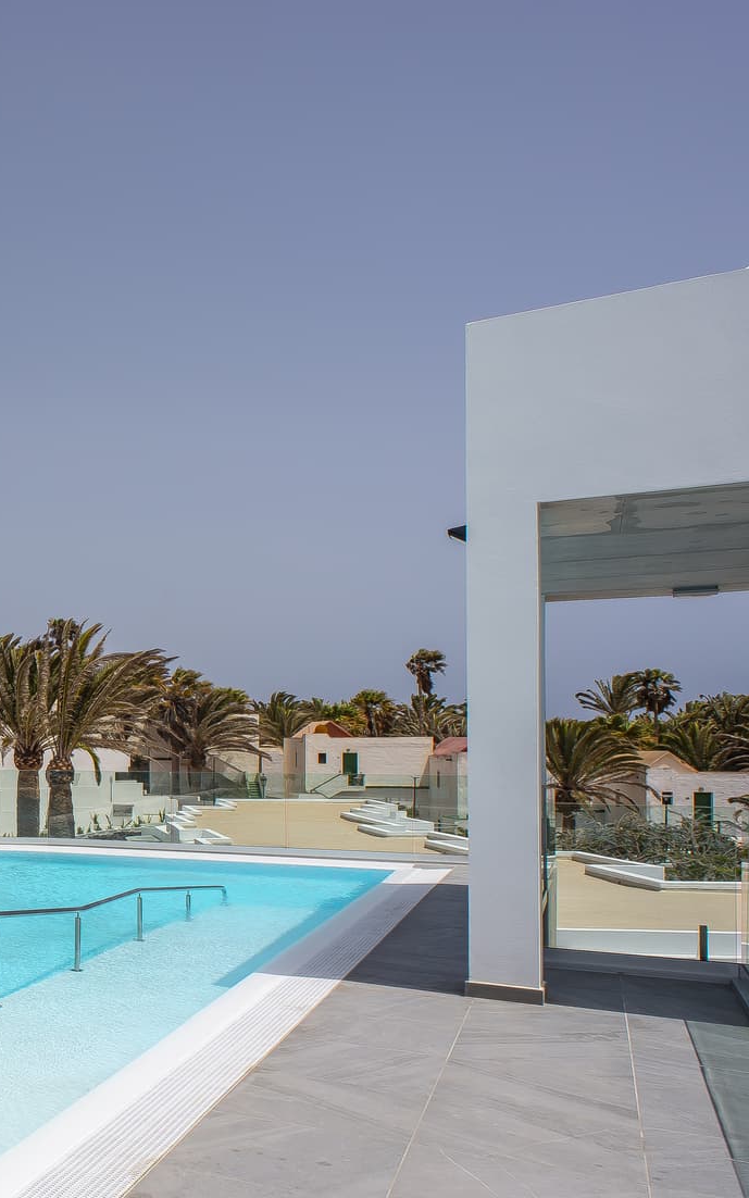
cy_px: 723
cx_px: -146
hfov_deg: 29.6
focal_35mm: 37
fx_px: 1208
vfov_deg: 52.4
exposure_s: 1/400
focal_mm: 20
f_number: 10
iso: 50
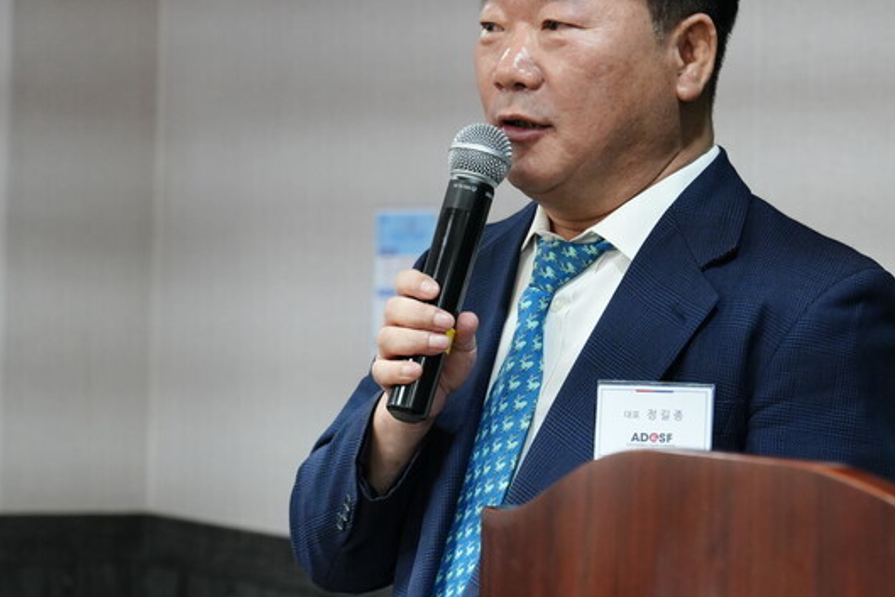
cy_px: 274
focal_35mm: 127
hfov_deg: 16.1
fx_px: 3158
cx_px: 450
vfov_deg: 10.8
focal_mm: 70
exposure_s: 1/80
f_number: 4
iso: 2500
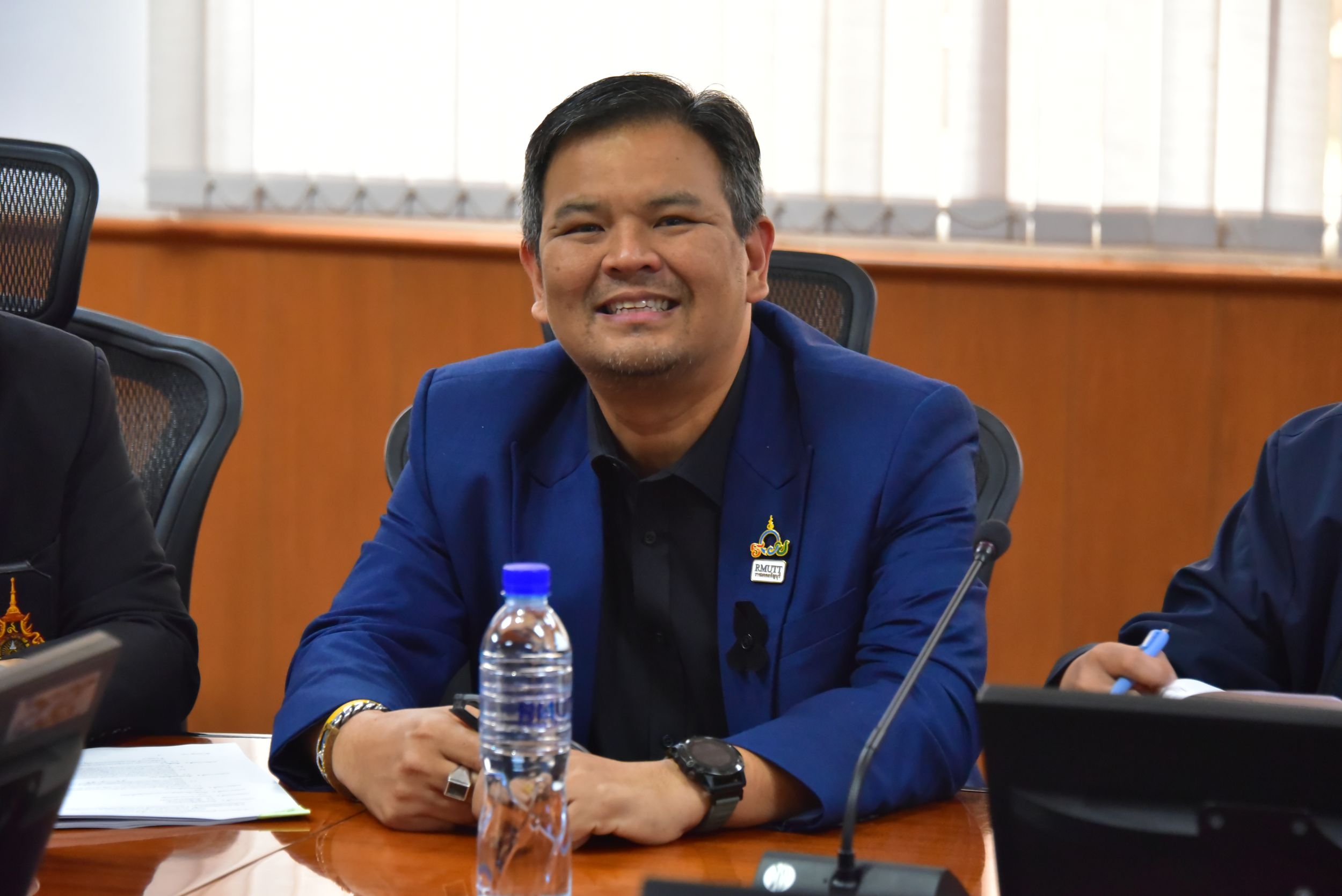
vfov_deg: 10.2
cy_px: 448
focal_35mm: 135
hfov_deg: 15.2
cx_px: 671
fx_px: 5034
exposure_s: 1/160
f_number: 6.3
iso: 6400
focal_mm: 135
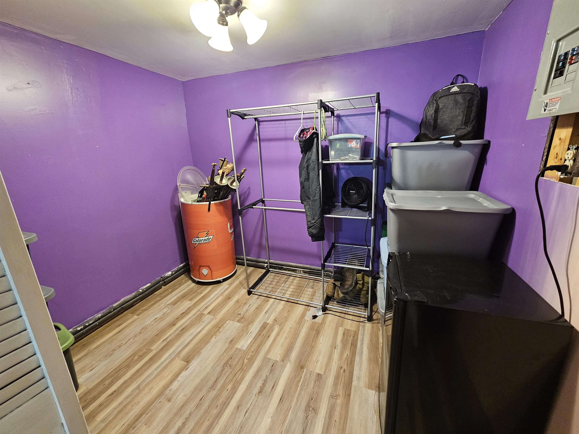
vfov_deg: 89.9
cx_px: 290
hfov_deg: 106.2
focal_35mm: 13
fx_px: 217
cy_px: 217
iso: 400
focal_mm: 2.2
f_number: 2.2
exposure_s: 1/30
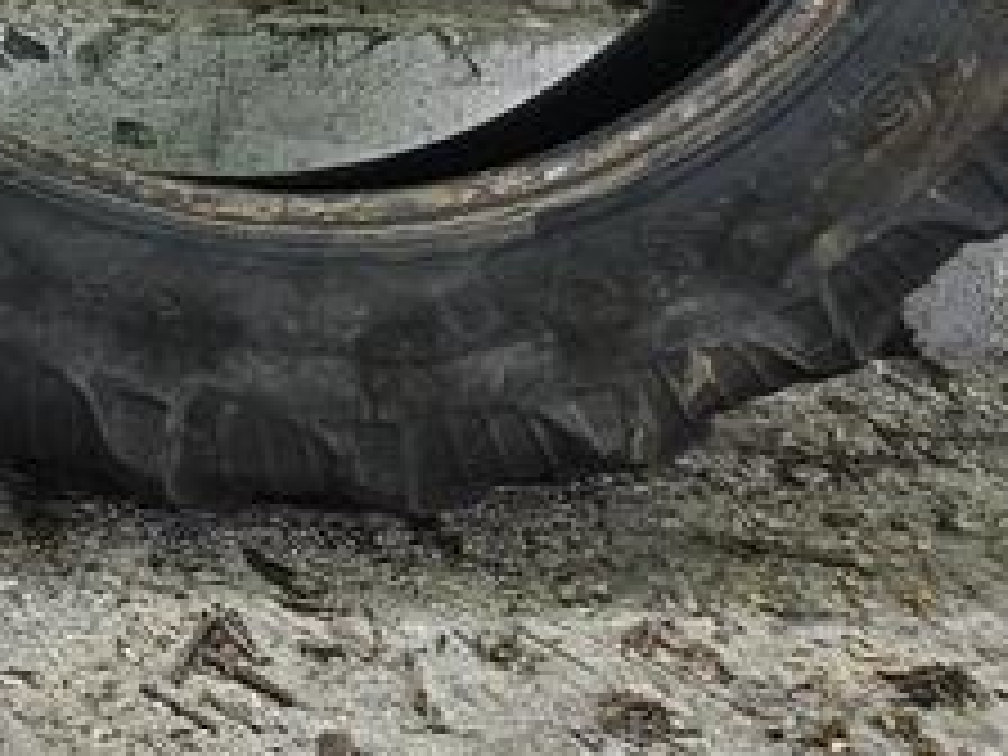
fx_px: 3058
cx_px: -864
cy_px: -590
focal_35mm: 105
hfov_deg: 15.7
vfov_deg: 12.8
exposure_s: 1/100
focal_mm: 5.4
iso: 25
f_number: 1.8
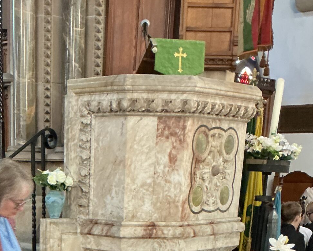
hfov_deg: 25.0
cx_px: 66
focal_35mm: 75
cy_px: 403
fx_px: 695
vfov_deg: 17.8
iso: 320
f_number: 1.8
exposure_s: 1/40
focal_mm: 3
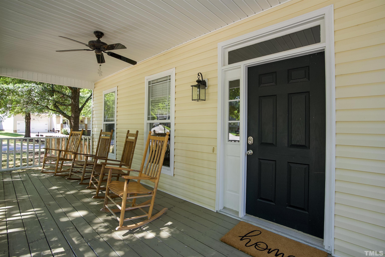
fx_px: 171
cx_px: 192
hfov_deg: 96.7
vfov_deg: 73.8
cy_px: 128
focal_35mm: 16
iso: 500
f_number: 7.1
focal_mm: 16
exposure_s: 1/125
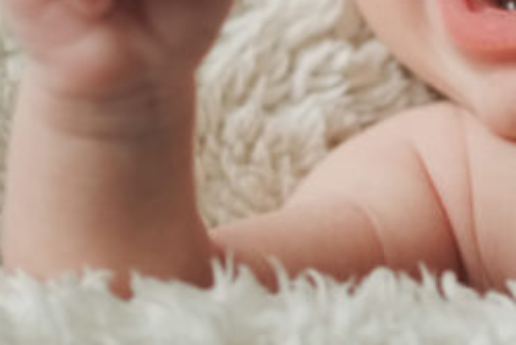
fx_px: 6167
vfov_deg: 3.2
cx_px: 582
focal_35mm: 430
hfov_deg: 4.8
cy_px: -232
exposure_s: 1/400
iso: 800
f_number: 3.2
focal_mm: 105
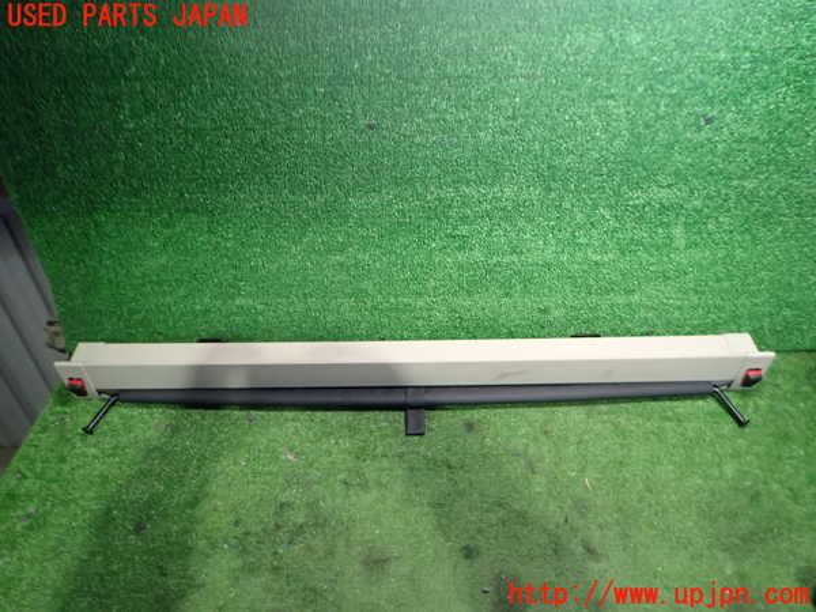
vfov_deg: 54.9
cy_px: 306
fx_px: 589
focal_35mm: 25
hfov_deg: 69.4
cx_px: 408
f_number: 2
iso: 400
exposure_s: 1/30
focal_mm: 4.5
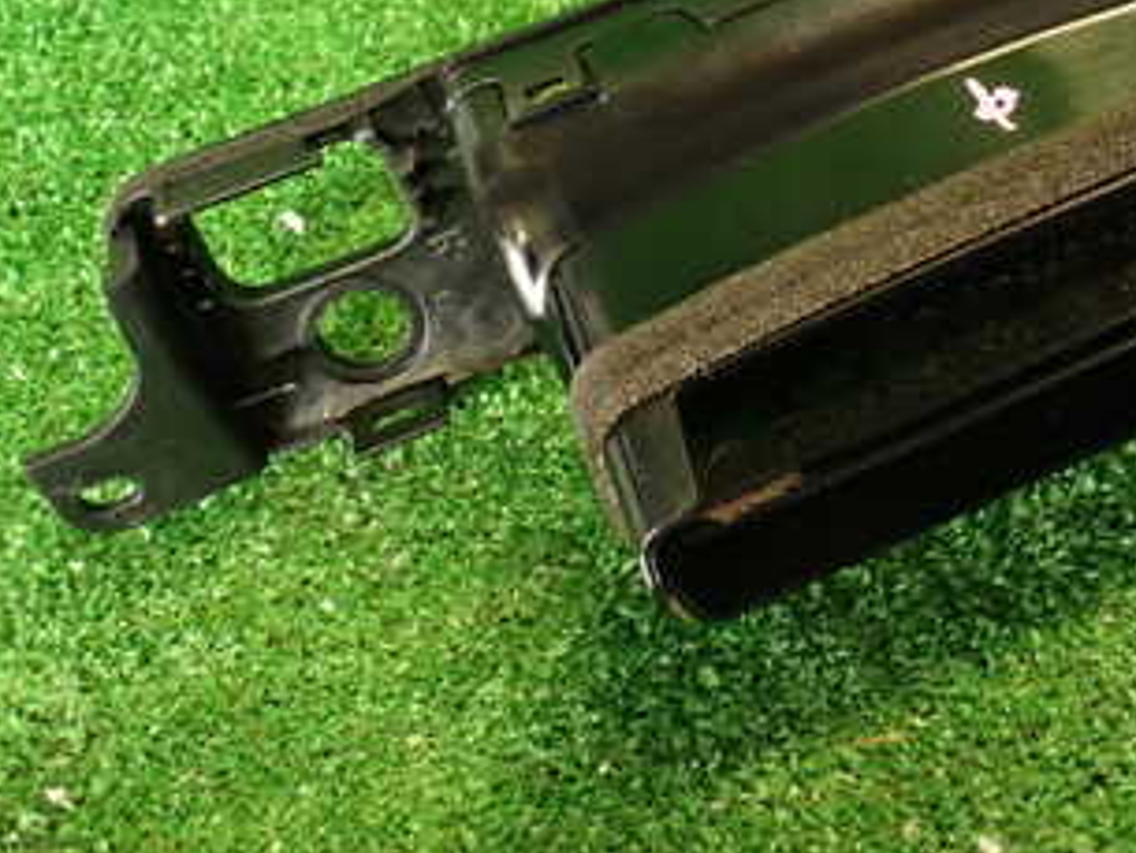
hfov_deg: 29.1
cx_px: 1084
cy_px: 115
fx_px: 2068
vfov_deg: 22.8
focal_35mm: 63
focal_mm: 5.79
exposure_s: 1/30
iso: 500
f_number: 2.4
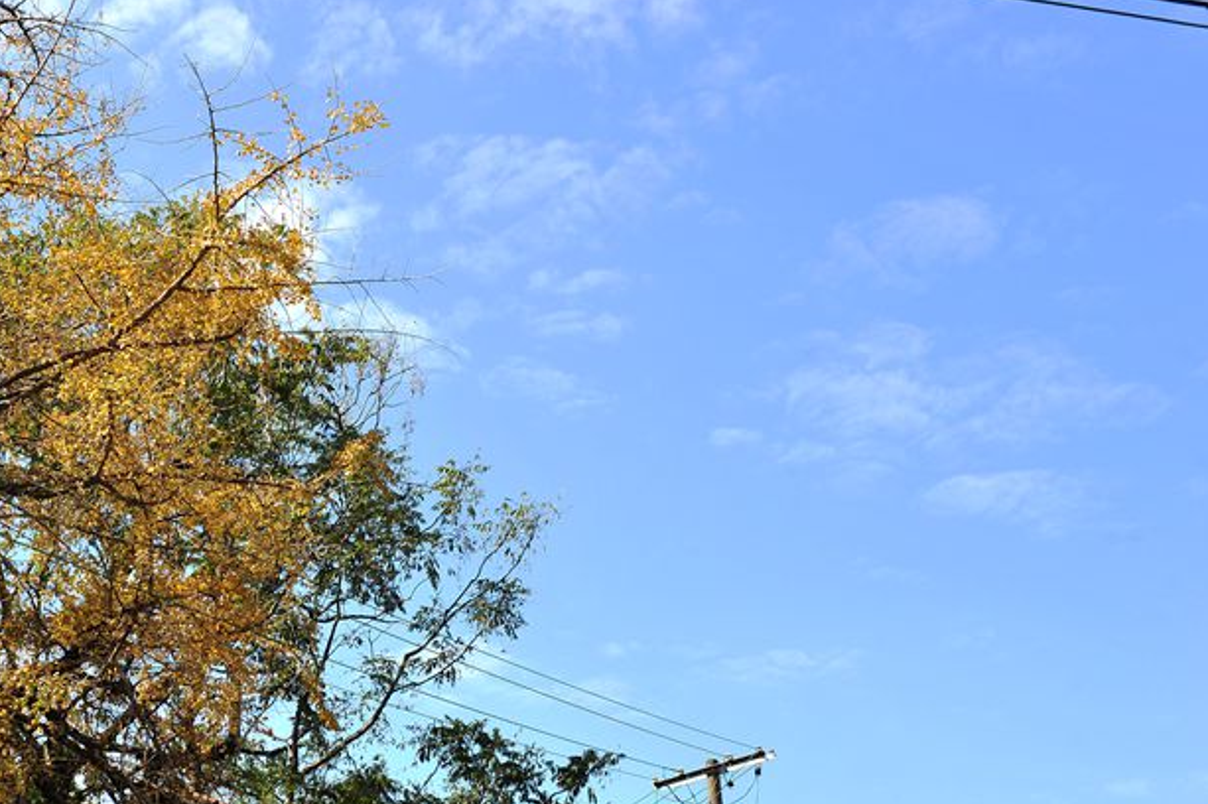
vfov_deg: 21.6
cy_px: 645
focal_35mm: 62
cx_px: 250
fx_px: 2079
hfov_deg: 31.6
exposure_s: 1/160
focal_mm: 38
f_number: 8
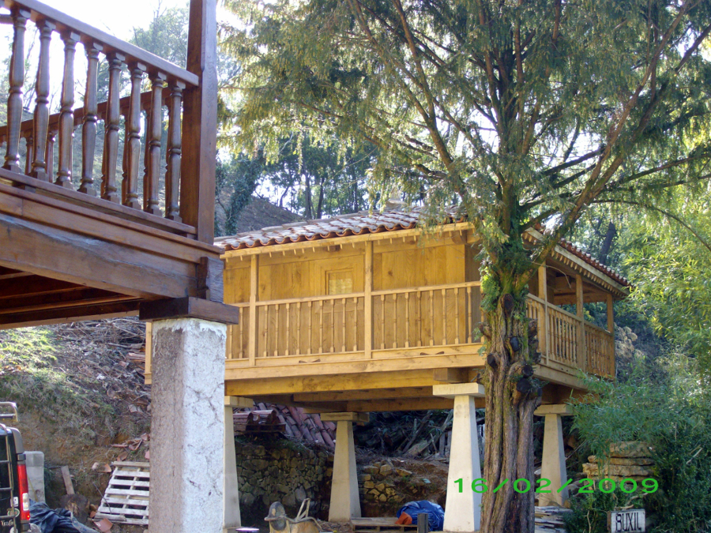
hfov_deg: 34.3
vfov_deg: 26.1
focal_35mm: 56
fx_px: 1150
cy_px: 266
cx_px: 356
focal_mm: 9.2
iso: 160
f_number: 3.4
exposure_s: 1/160
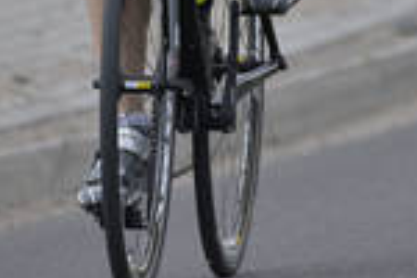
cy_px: -296
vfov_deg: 0.9
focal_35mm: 1536
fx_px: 17791
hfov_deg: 1.3
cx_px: 392
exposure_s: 1/1600
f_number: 6
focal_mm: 360
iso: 400
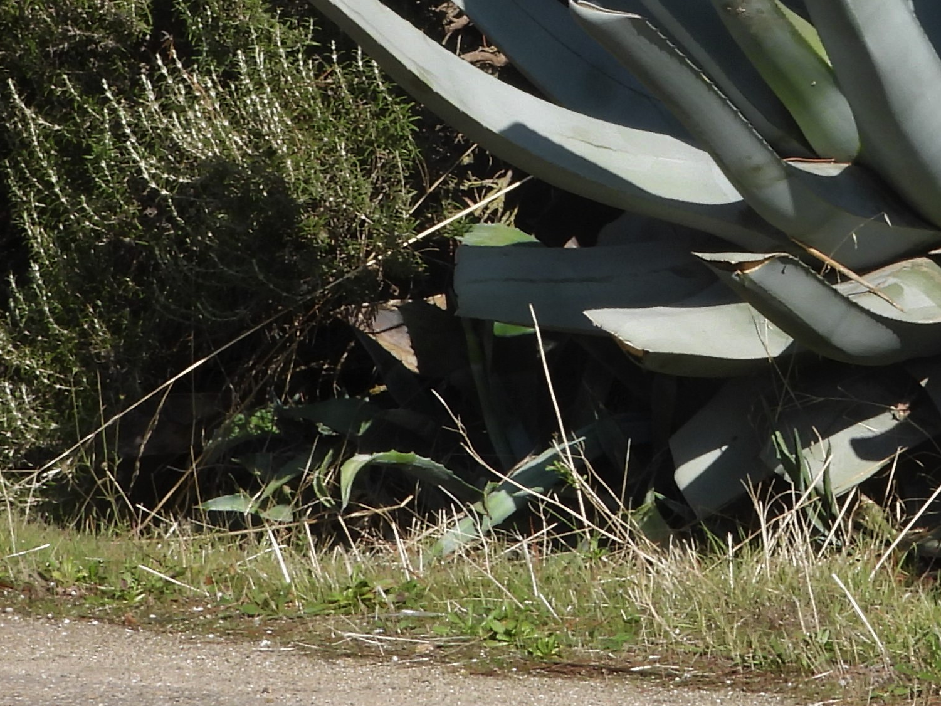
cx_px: 1012
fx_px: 15442
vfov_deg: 2.6
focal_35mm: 568
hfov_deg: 3.5
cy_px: -120
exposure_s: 1/250
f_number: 7.1
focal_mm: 33.2
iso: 100
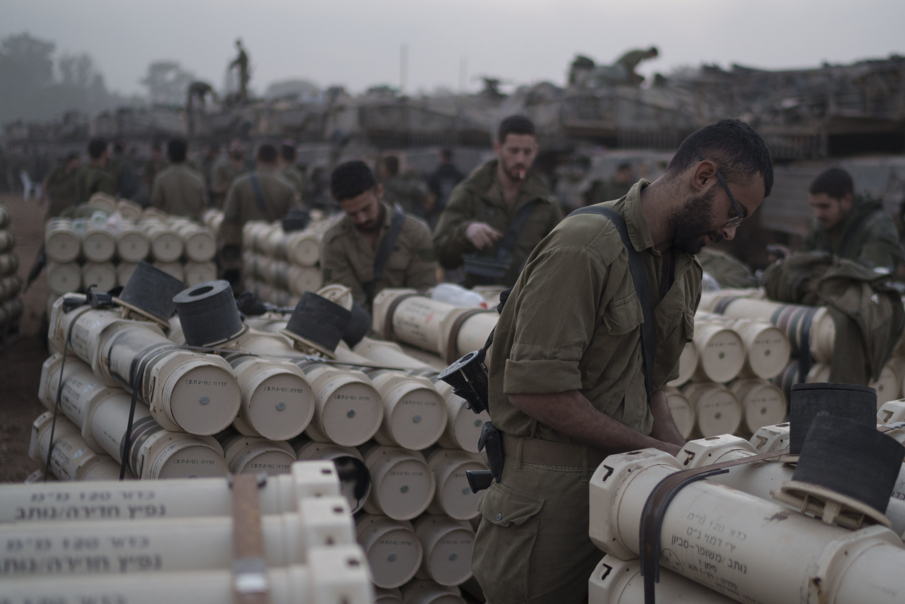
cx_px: 559
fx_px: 1181
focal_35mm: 47
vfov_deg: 28.6
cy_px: 372
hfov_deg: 41.6
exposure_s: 1/640
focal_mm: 35
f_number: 1.4
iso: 800
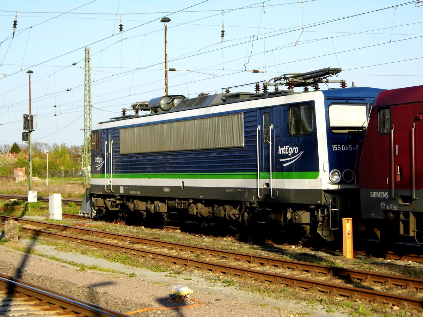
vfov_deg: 18.2
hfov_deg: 24.1
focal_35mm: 81
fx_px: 990
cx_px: 212
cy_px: 158
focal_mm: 14.6
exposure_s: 1/500
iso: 100
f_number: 4.2
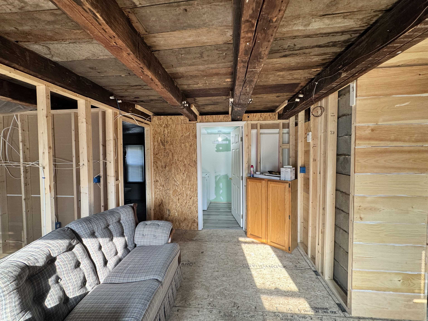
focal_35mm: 14
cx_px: 214
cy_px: 160
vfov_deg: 85.7
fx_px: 173
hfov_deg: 102.1
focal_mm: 2.22
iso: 200
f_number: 2.2
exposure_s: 1/120
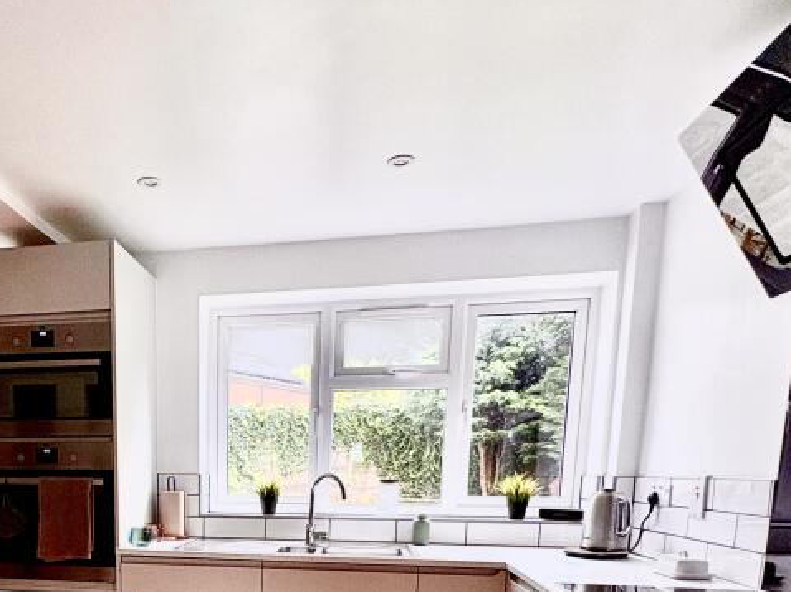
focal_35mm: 30
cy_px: 575
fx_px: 685
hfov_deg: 57.0
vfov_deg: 41.4
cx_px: 197
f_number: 2.2
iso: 200
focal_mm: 2.22
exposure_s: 1/99
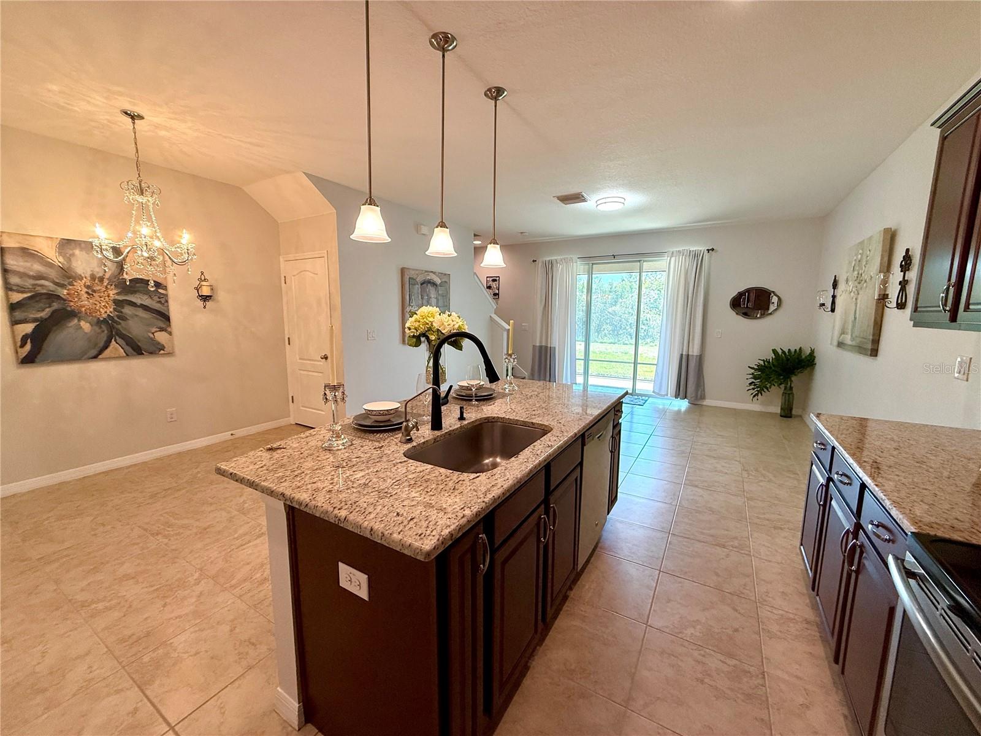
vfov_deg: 85.7
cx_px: 490
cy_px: 368
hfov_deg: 102.1
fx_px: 397
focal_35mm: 14
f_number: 2.2
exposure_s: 1/120
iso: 160
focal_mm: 2.22
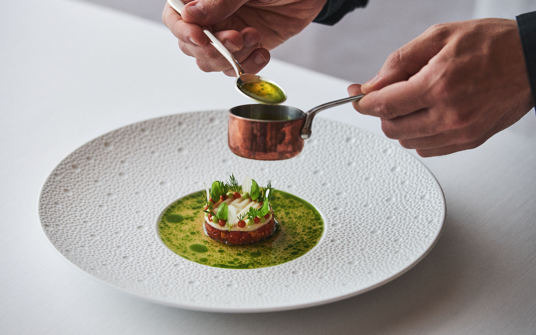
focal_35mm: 169
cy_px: 169
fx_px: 2468
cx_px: 268
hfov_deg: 12.4
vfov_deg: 7.8
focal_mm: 165
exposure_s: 1/30
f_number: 4
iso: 640
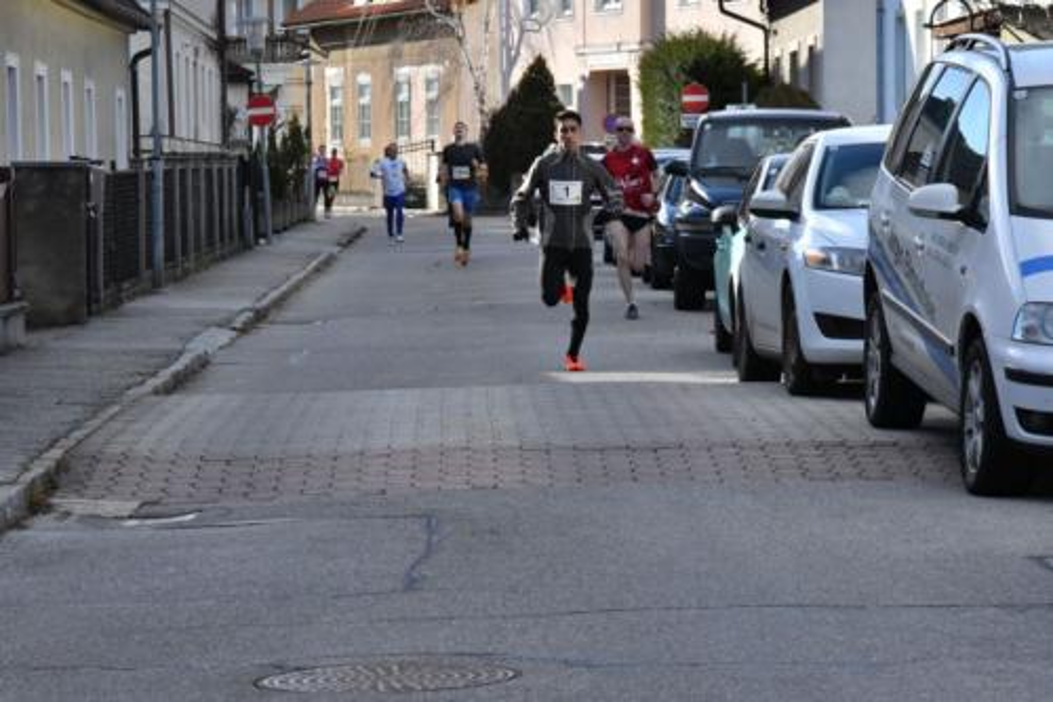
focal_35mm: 158
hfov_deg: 13.0
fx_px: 4605
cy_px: 351
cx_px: 526
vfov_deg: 8.7
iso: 2000
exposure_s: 1/1250
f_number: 14
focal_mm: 105
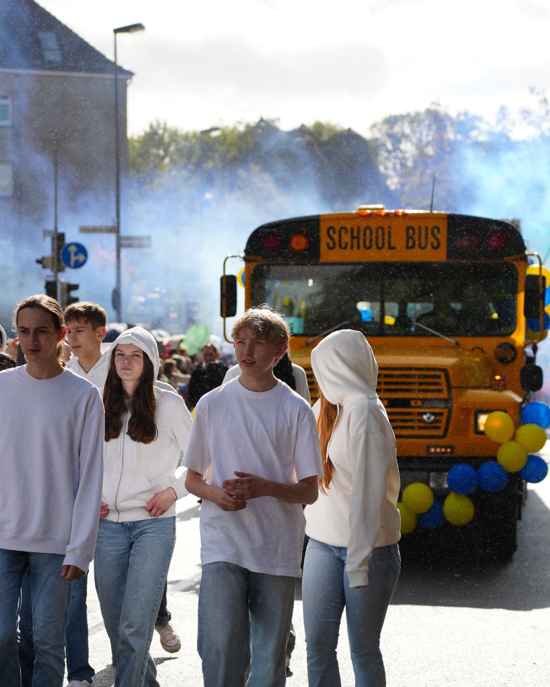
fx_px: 2035
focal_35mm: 100
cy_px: 391
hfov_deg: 15.4
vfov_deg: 19.2
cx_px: 273
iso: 200
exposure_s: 1/5000
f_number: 2.8
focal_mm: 59
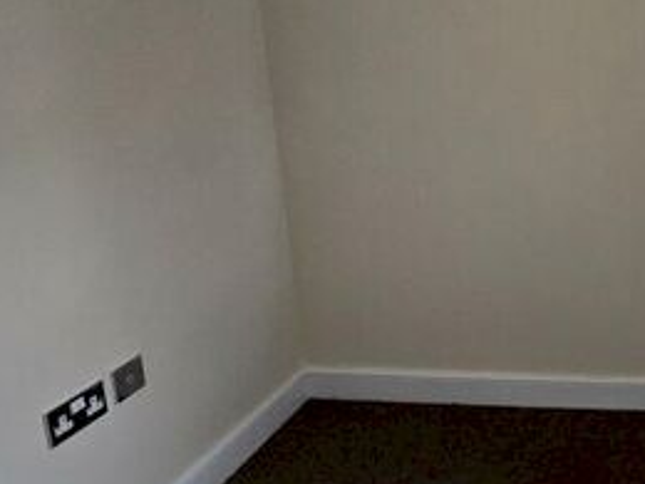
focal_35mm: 35
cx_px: 685
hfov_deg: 42.9
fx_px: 652
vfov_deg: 39.7
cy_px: 125
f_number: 2.2
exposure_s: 1/100
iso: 320
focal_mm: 2.2
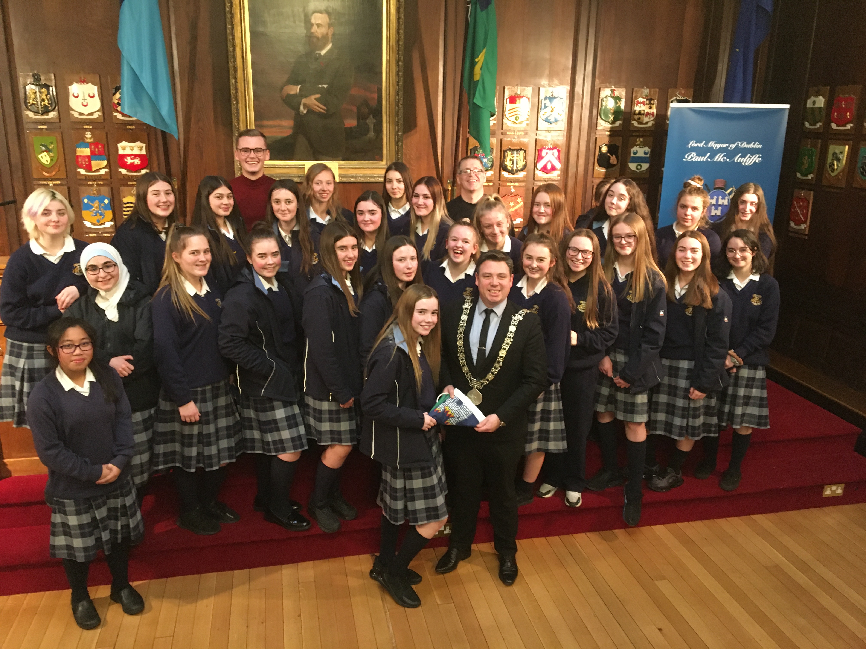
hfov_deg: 61.7
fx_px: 726
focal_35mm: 29
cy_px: 324
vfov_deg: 48.2
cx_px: 433
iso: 200
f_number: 2.2
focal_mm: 4.15
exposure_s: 1/17
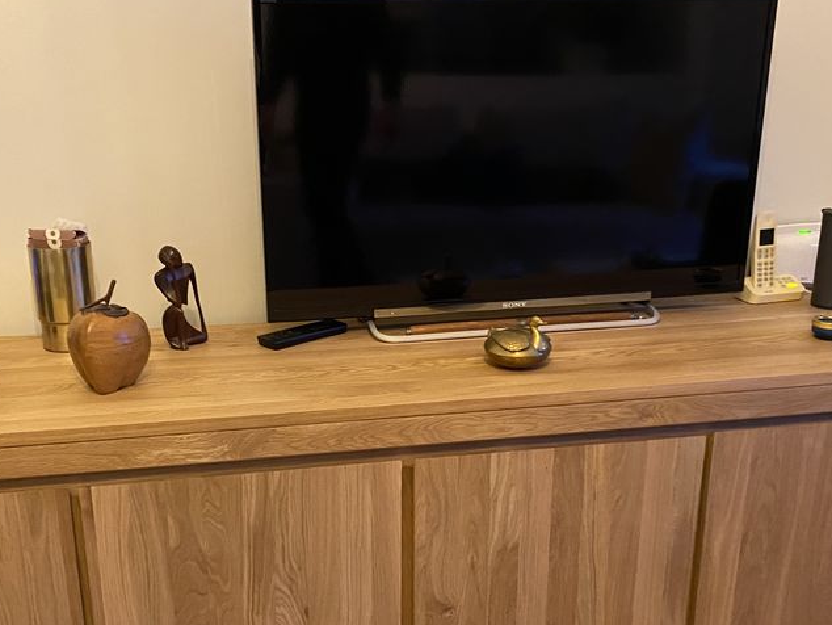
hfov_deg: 45.7
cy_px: 415
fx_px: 986
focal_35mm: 41
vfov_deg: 34.8
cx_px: 364
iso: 500
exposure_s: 1/25
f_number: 1.8
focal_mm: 4.25
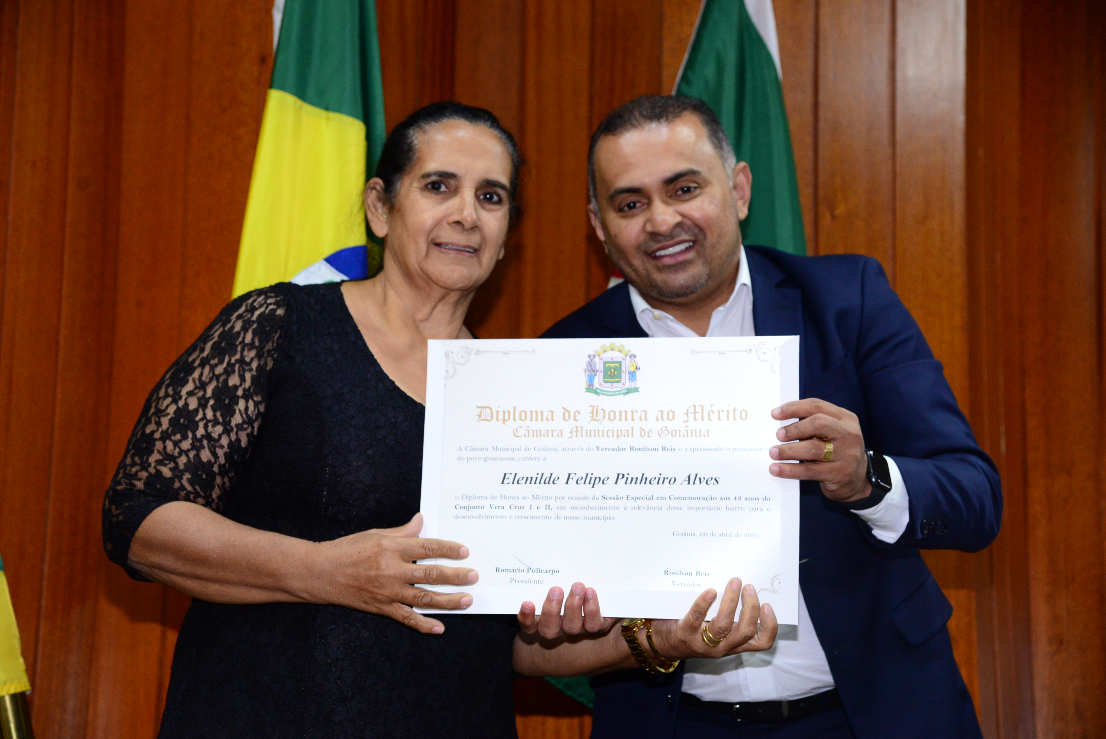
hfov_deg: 27.0
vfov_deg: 18.2
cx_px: 553
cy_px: 370
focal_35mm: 75
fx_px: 2305
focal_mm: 75
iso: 2500
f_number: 4.5
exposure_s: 1/80
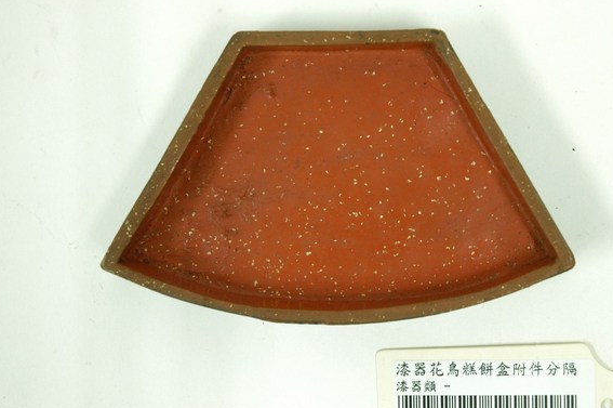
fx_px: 1497
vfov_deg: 15.5
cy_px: 209
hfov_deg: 23.1
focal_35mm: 88
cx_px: 338
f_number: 8
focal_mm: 52
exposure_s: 1/10
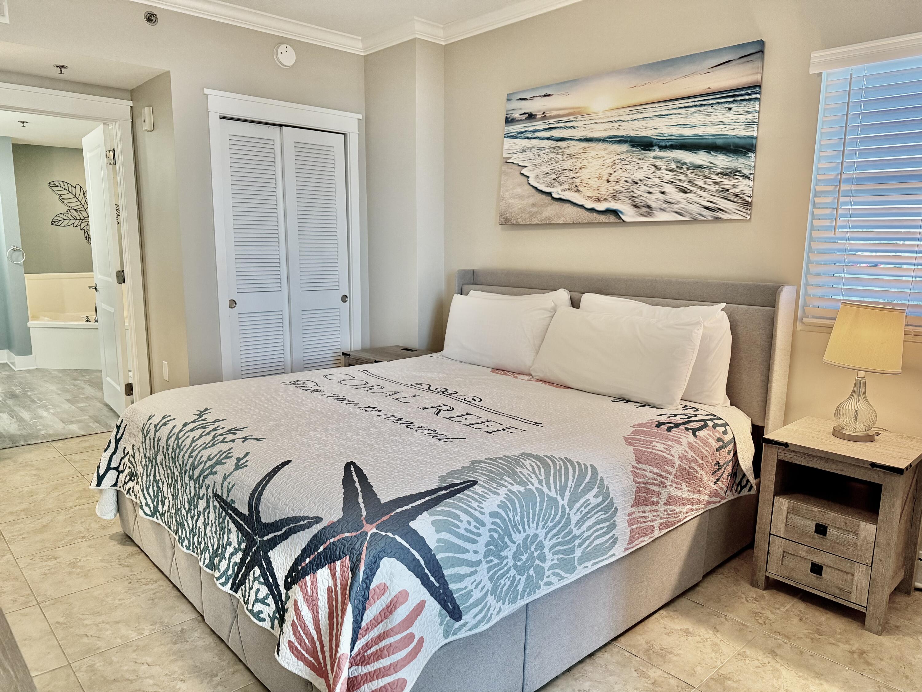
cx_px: 461
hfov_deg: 71.6
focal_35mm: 24
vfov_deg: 56.8
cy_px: 346
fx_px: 639
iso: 320
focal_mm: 6.76
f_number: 1.78
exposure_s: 1/120
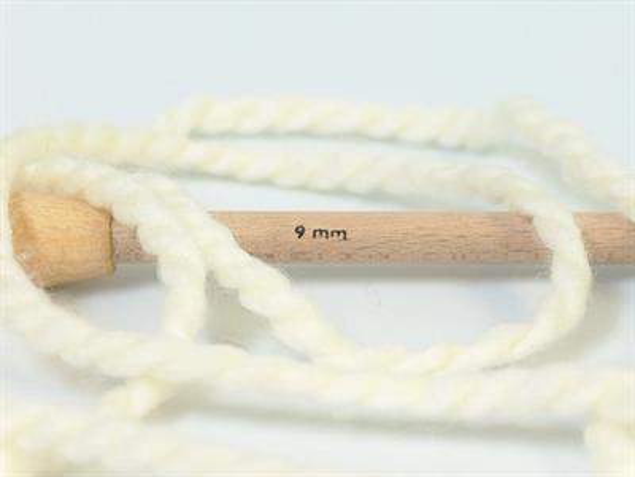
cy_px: 238
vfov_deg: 15.0
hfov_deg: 19.8
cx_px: 318
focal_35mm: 99
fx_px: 1818
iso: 200
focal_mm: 20.29
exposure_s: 1/44.6
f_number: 2.9
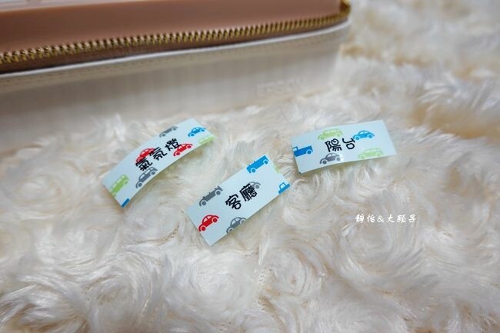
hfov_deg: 73.8
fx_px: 333
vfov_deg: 53.1
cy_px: 166
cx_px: 250
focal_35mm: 24
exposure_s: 1/30
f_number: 2.8
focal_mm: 9
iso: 160
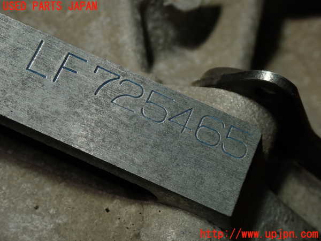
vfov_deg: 21.9
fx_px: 621
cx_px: 160
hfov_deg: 29.0
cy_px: 120
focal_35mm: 67
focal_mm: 11.88
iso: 100
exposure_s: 1/160
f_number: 3.8
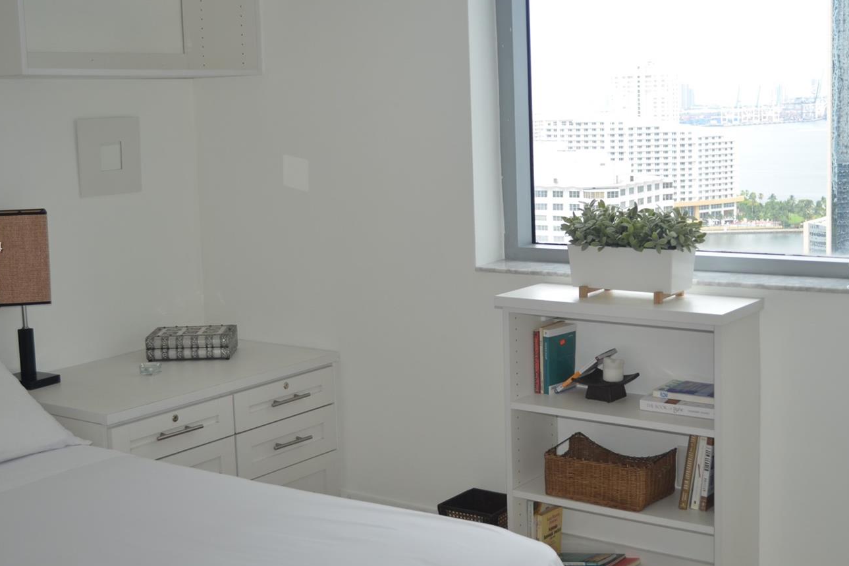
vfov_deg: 26.0
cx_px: 425
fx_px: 1227
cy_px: 248
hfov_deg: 38.2
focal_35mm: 52
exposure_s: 1/125
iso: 220
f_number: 4.5
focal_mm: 28
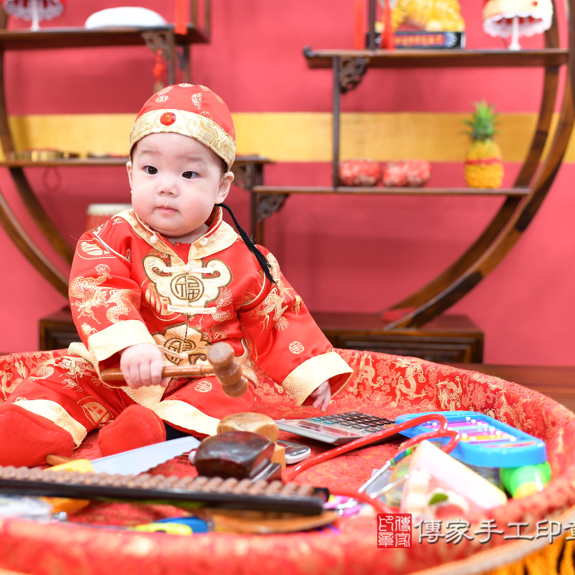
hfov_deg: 37.2
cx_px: 199
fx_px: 846
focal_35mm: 45
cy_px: 289
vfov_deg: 37.6
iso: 400
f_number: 2.8
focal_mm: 35
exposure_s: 1/200
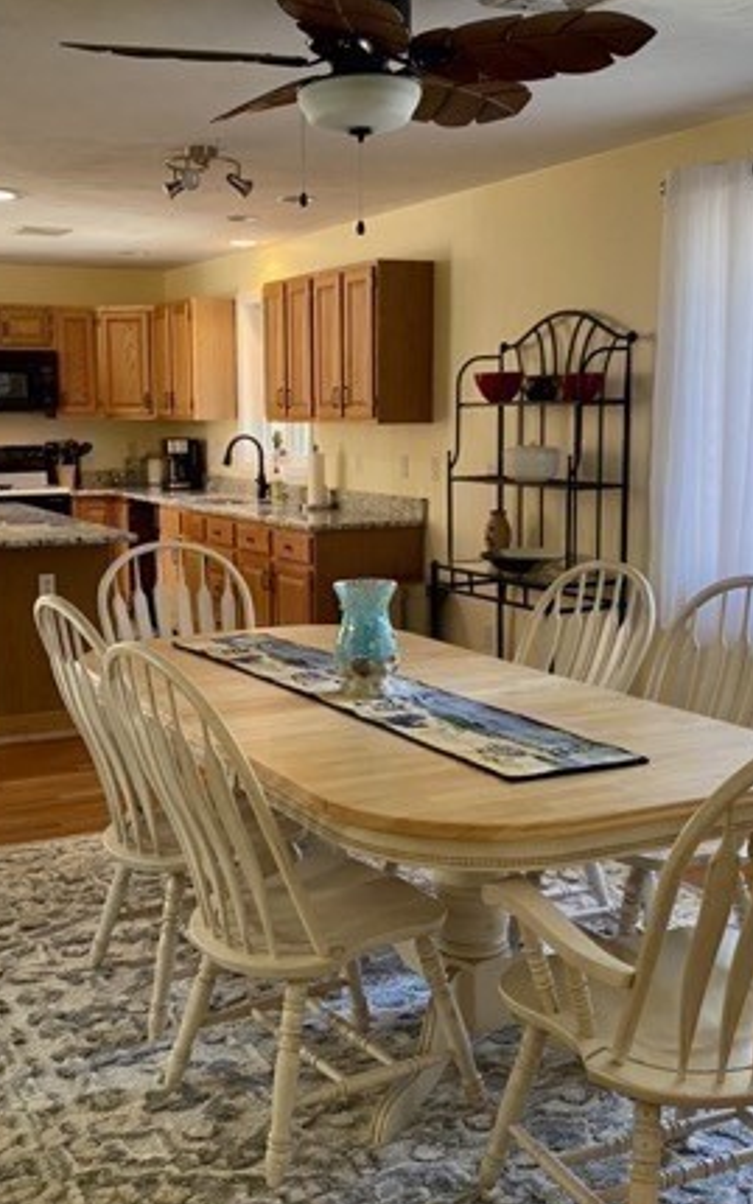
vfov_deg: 48.2
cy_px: 619
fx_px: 1345
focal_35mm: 41
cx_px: 319
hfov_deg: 31.2
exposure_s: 1/60
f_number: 1.8
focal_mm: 4.25
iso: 125
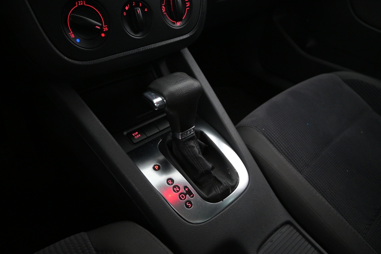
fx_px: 254
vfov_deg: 53.1
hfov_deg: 73.7
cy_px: 127
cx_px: 190
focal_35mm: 24
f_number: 3.5
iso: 2500
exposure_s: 1/50
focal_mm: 16
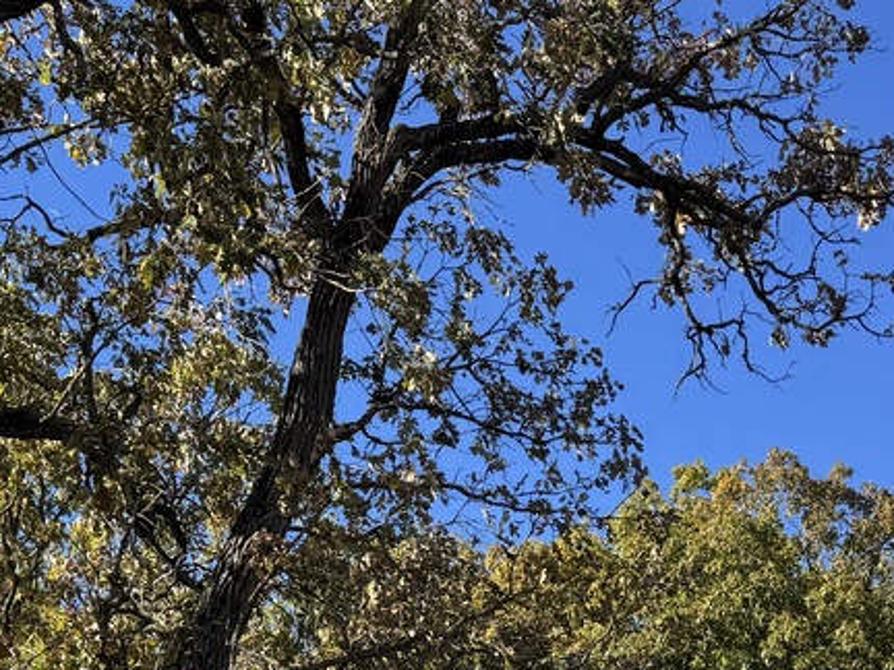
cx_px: 582
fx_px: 2066
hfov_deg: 24.3
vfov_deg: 16.4
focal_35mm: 80
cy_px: 1067
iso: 80
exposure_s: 1/1678
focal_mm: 6.76
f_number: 1.78
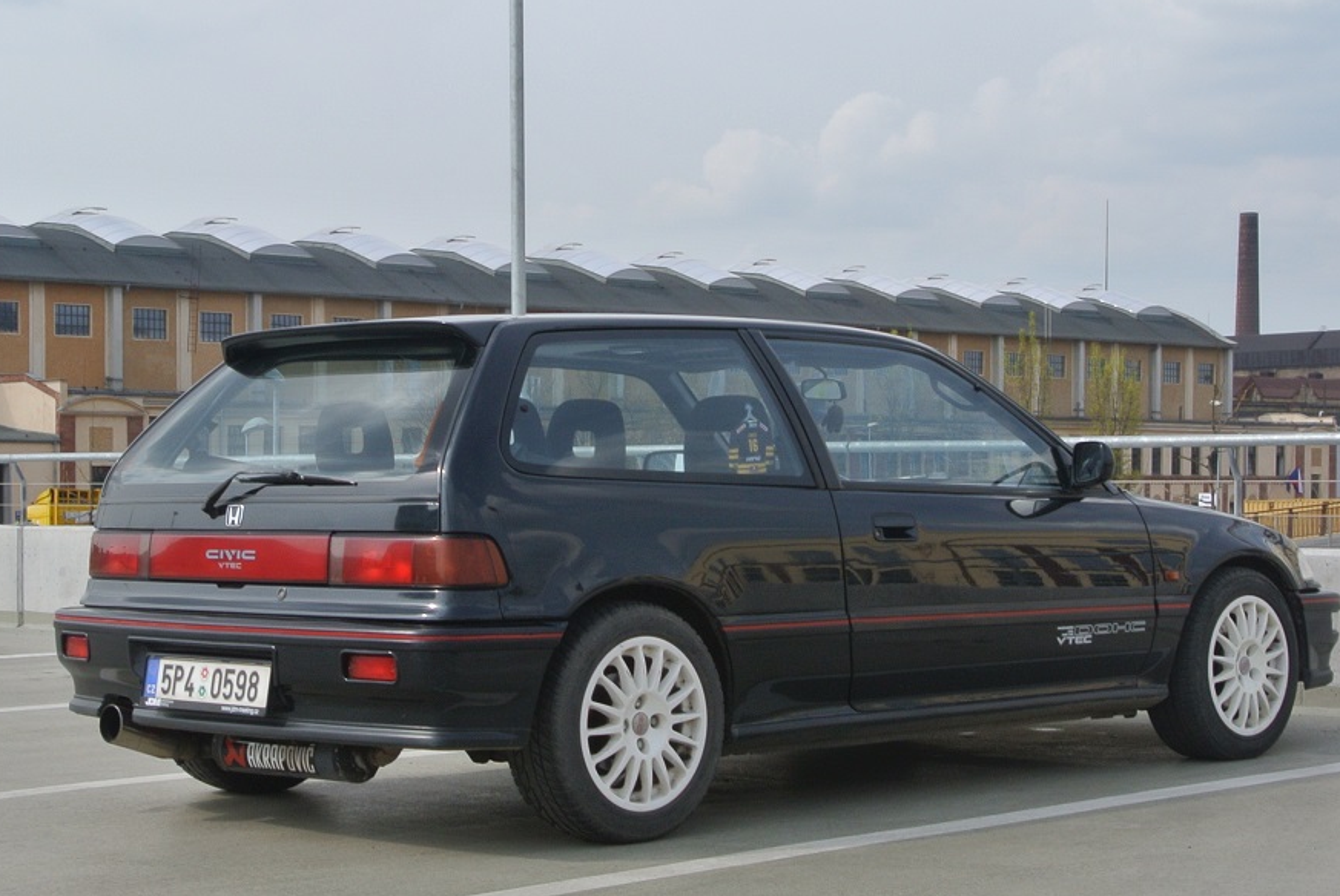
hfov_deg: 26.3
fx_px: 2869
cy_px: 668
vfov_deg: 17.7
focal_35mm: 77
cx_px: 568
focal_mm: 15.7
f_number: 13
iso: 100
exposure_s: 1/80
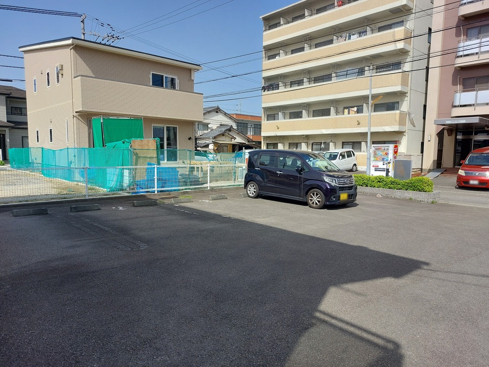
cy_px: 184
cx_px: 244
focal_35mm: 24
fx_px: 339
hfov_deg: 71.6
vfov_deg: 56.8
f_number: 1.8
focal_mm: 5.23
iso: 25
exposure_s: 1/794
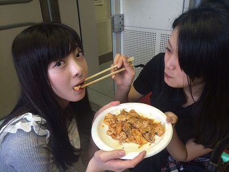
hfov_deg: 61.7
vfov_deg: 48.2
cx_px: 114
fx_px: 192
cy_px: 86
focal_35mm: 29
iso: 64
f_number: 2.2
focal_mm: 4.15
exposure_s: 1/33
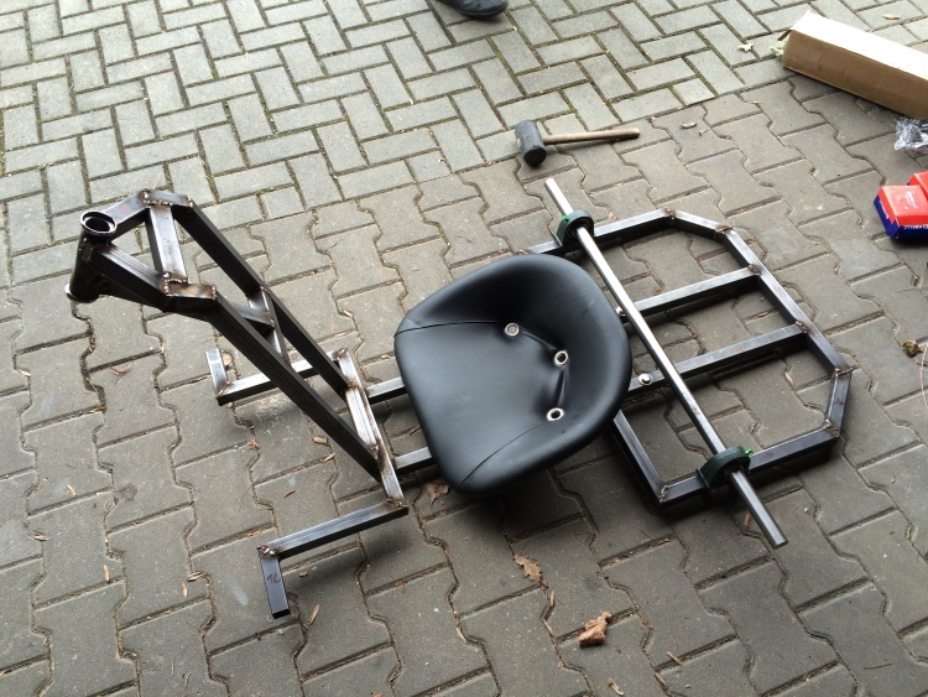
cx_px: 464
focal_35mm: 29
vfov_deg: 48.3
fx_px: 778
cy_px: 348
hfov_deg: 61.6
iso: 40
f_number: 2.2
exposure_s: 1/100
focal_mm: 4.15
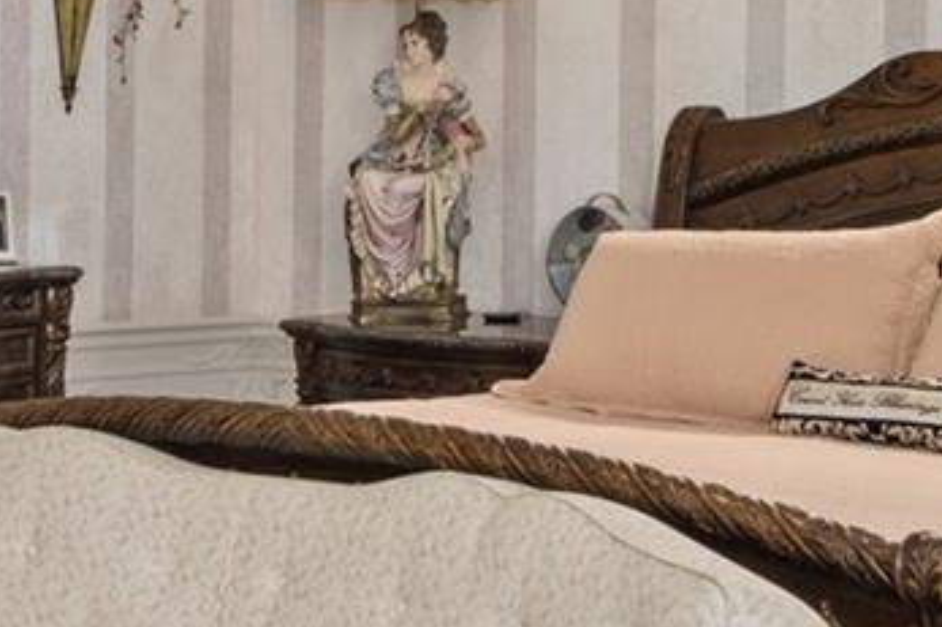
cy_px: 209
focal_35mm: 106
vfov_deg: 12.9
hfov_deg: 19.0
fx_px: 2772
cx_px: 109
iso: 320
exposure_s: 1/4
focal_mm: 23
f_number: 8
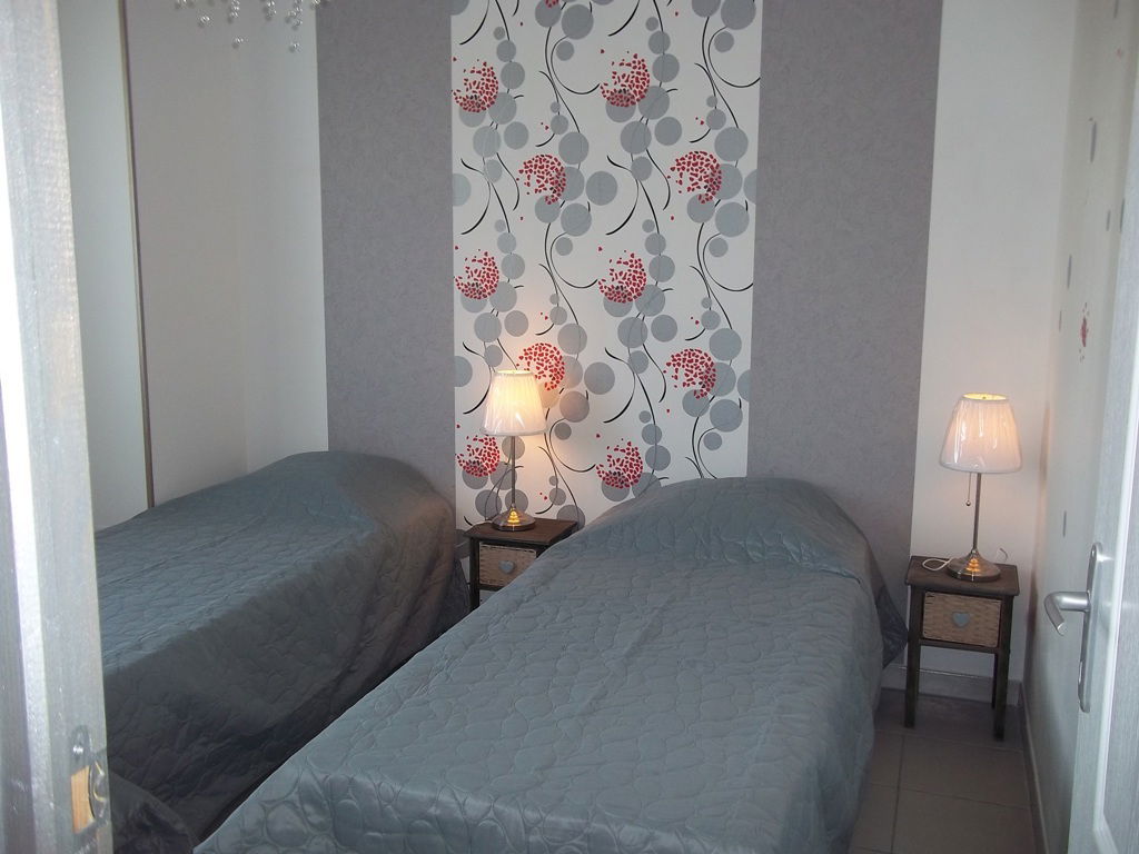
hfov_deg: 56.8
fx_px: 1053
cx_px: 570
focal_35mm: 32
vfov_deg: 44.2
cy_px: 427
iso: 80
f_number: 2.9
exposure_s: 1/30
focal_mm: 5.7
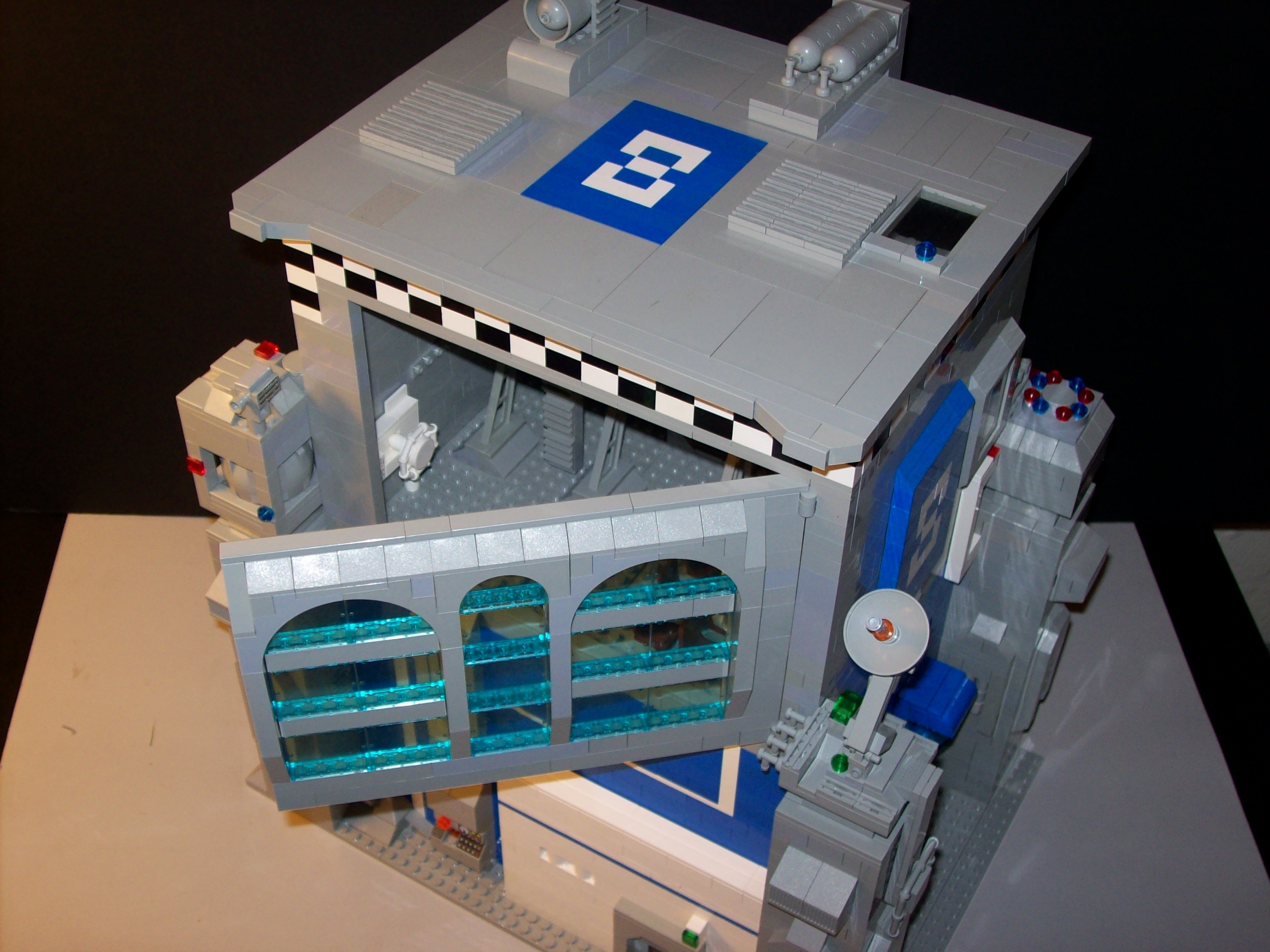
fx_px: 1650
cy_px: 476
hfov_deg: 42.1
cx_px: 635
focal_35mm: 45
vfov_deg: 32.2
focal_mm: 7.6
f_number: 3
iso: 80
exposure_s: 1/73.6
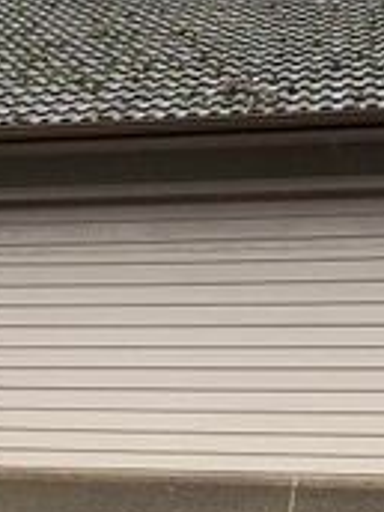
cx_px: -86
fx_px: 1494
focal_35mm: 101
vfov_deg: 19.3
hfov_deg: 14.2
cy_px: 403
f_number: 1.8
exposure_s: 1/229
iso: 25
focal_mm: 4.25
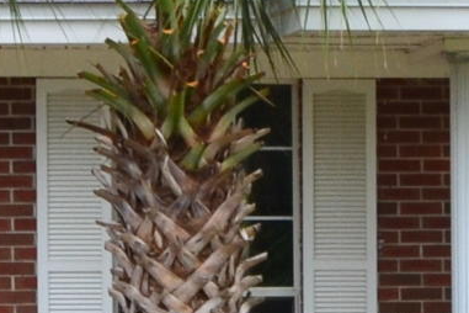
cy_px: 489
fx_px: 3999
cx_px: 651
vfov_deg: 4.4
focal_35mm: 307
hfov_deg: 6.6
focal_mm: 26
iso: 400
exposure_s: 1/200
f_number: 10
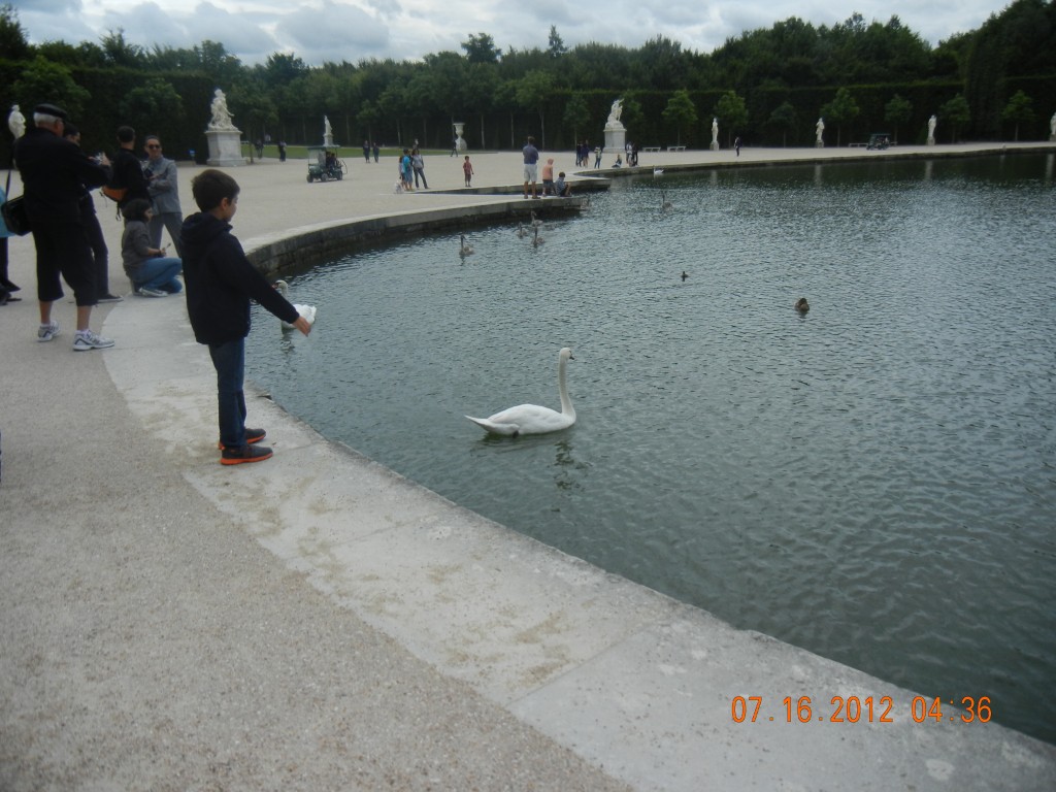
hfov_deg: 60.0
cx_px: 528
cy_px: 396
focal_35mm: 30
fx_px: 915
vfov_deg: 46.8
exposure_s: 1/460
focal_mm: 5.4
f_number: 7
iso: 160
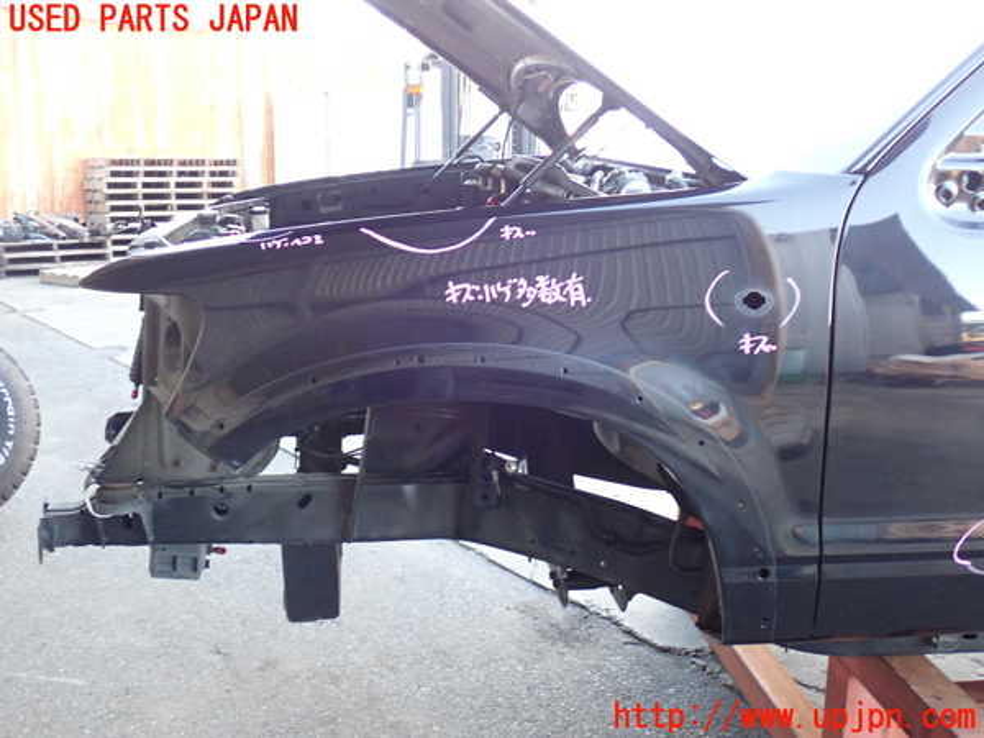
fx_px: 1080
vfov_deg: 37.7
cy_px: 369
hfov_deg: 49.0
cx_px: 492
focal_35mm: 38
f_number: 2.7
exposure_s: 1/40
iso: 320
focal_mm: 6.83
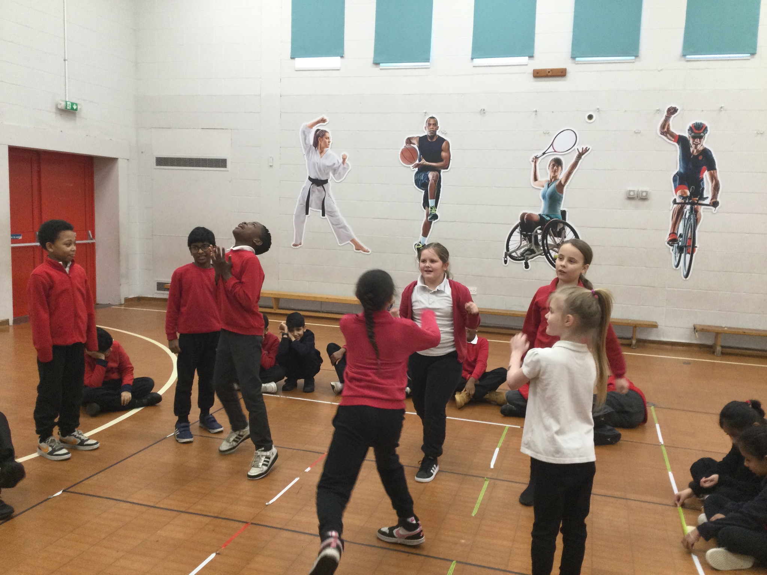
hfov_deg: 58.4
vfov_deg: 45.4
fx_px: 687
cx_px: 384
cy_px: 288
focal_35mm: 31
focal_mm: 3.3
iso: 100
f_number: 2.4
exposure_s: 1/33
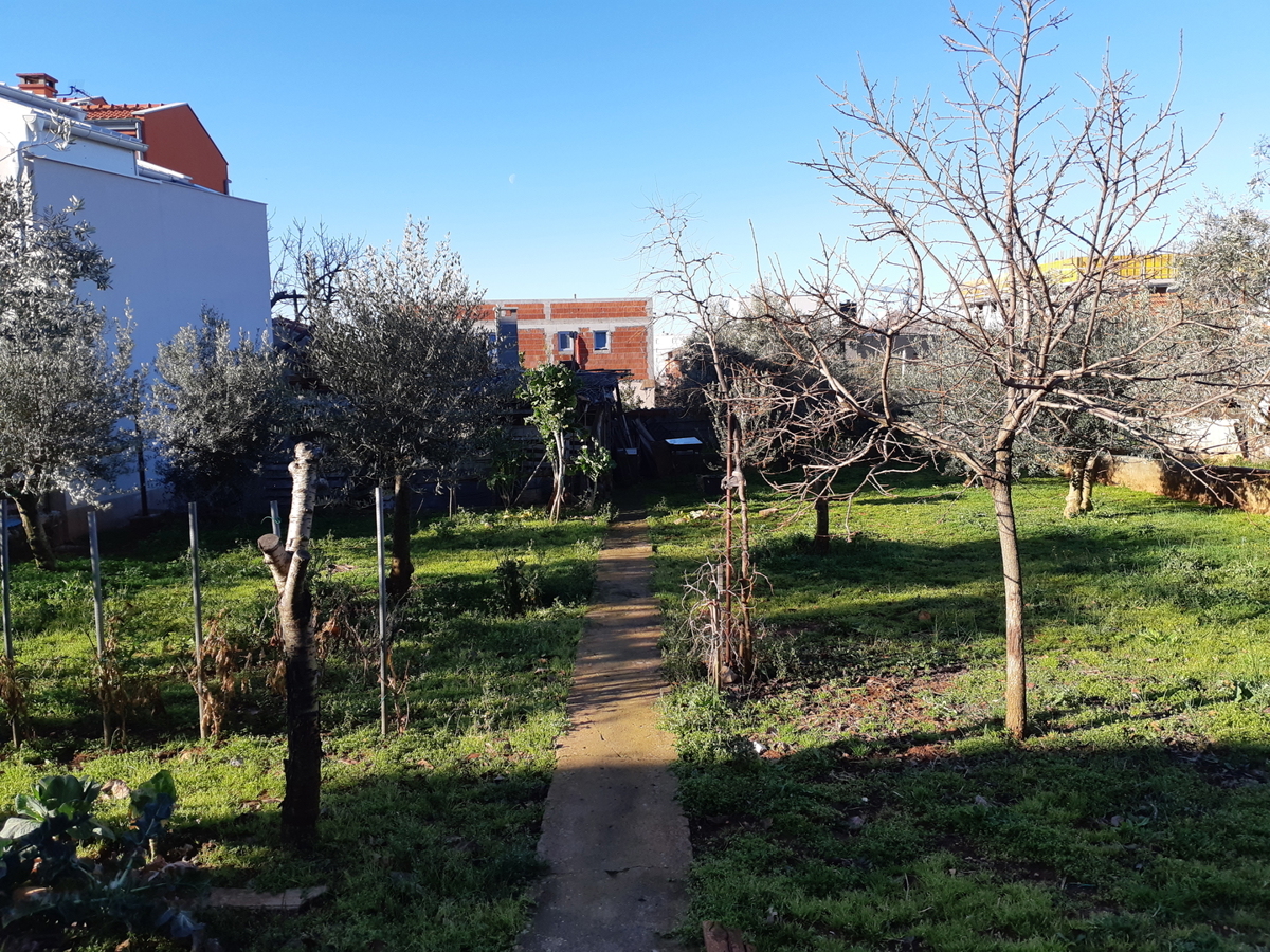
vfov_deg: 53.1
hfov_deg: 67.3
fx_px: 954
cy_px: 476
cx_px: 635
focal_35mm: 26
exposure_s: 1/981
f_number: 1.7
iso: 40
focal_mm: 3.93
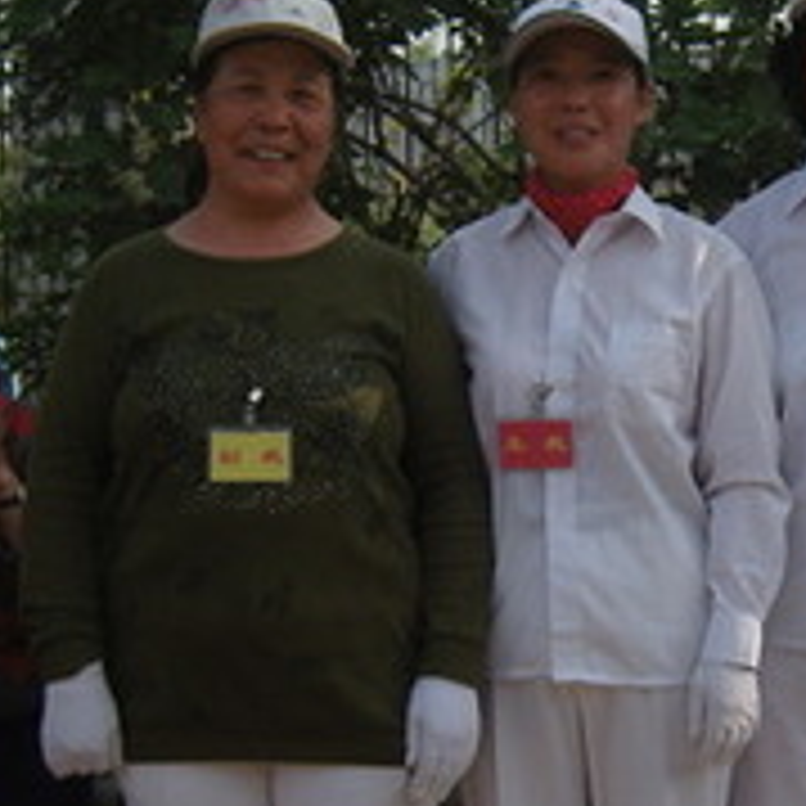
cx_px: 626
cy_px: 554
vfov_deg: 17.2
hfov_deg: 17.1
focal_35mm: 101
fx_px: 2661
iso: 100
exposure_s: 1/250
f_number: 7
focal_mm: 7.3
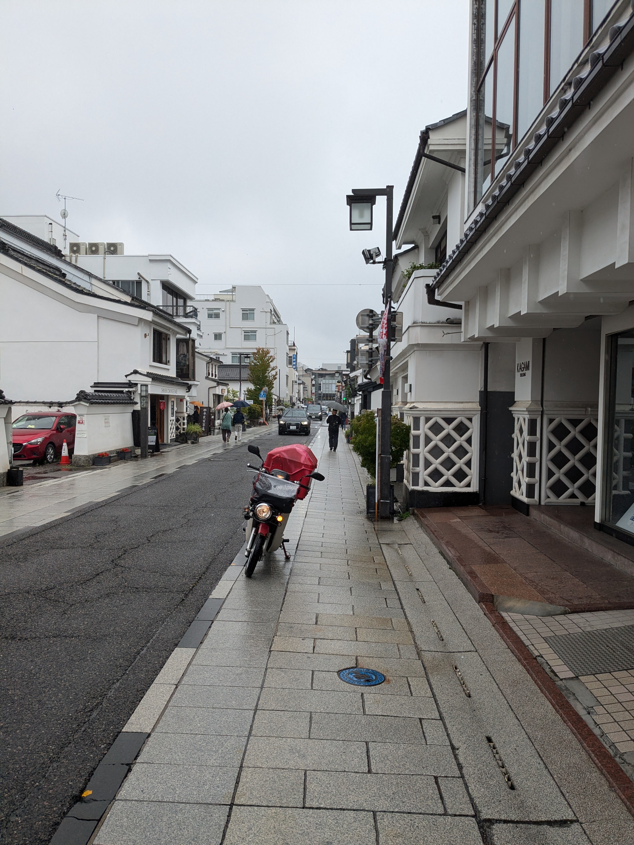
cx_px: 317
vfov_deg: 65.3
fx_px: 659
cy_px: 422
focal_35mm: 27
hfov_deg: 51.4
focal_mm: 4.38
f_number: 1.73
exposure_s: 1/1063
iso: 76
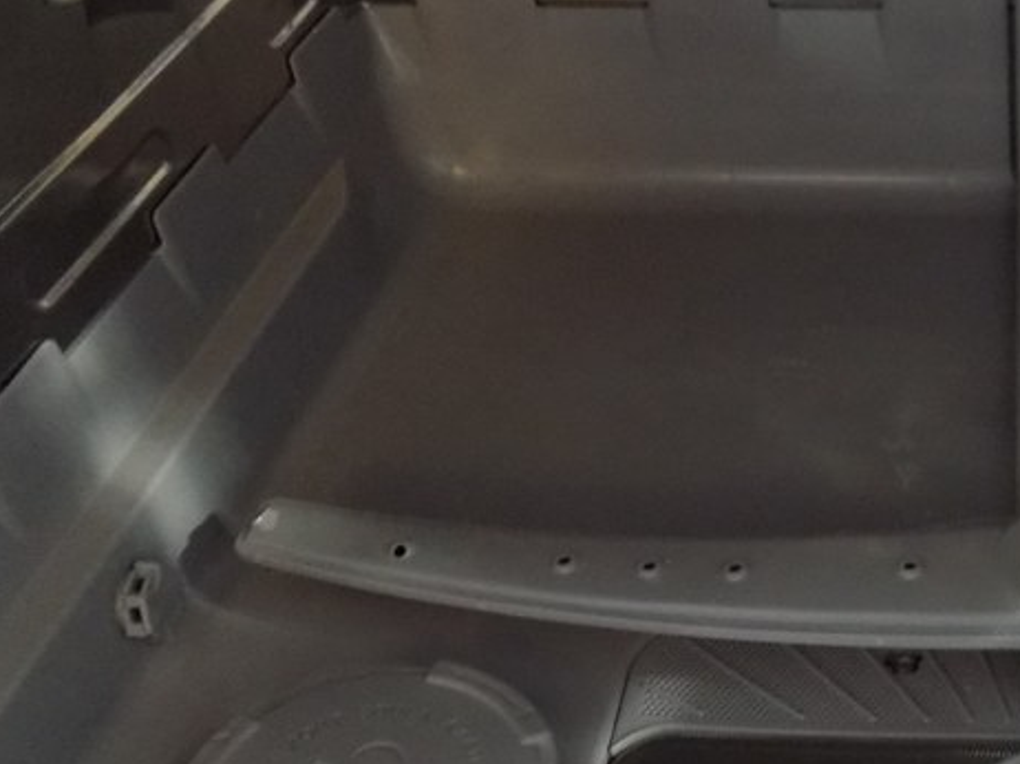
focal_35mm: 51
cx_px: 1051
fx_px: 1502
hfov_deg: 33.8
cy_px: 598
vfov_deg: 28.0
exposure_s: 1/6
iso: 400
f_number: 3.1
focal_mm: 4
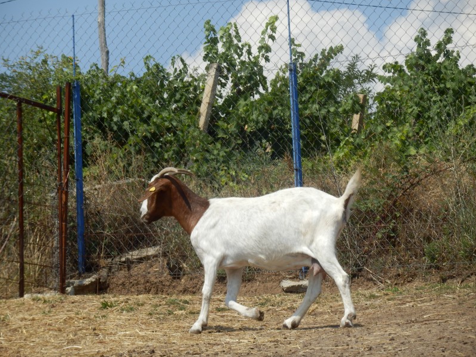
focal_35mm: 219
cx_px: 239
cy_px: 178
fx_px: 3011
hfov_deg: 9.0
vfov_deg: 6.8
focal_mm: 38.6
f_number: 5.8
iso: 80
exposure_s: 1/500
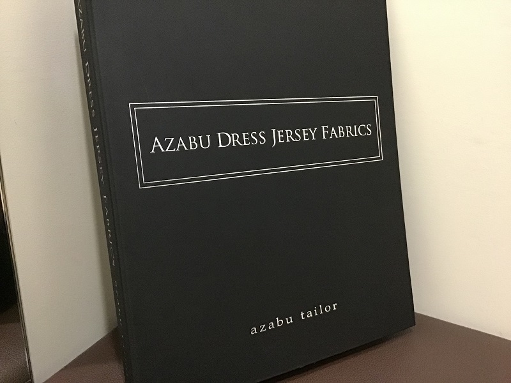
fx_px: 458
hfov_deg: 58.4
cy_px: 192
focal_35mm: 31
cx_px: 256
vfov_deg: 45.4
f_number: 2.4
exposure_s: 1/15
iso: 320
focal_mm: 3.3
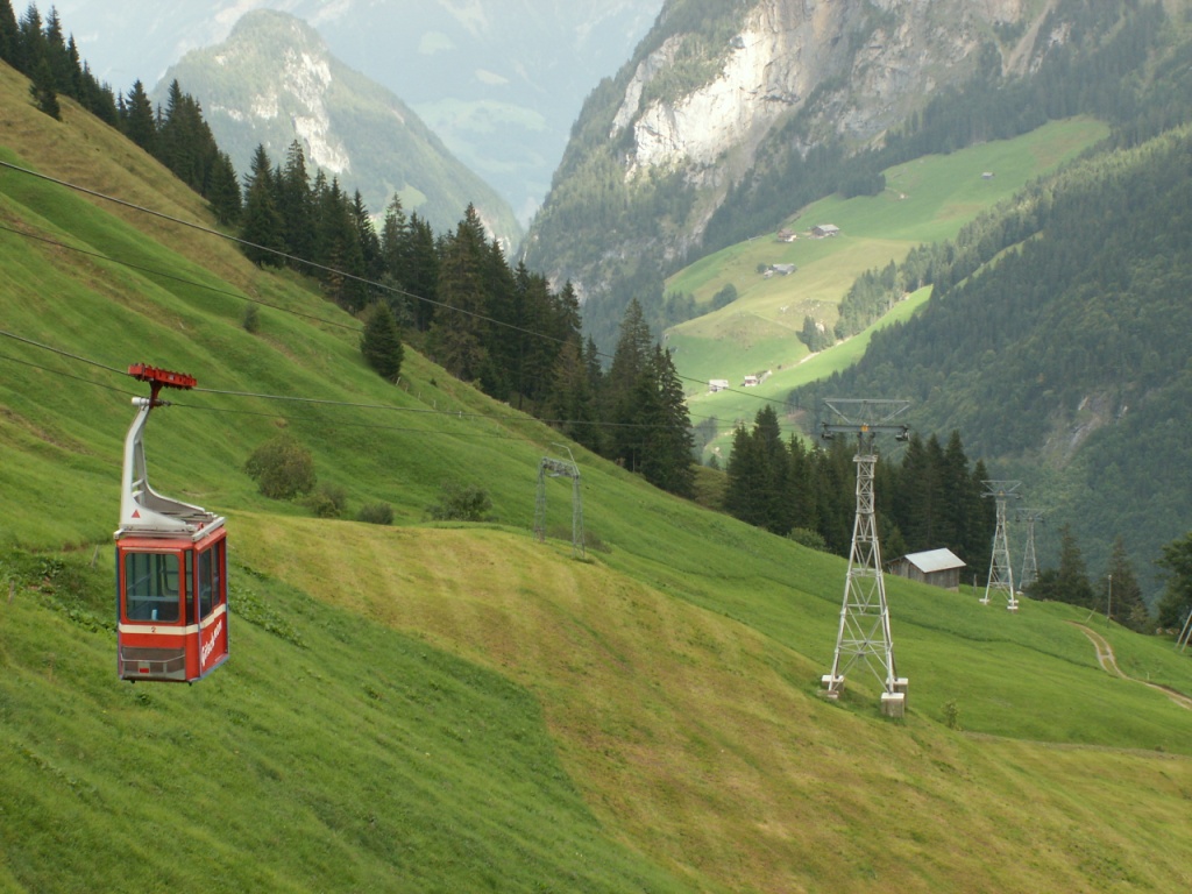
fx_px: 2996
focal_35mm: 87
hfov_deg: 22.5
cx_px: 596
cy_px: 447
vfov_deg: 17.0
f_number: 5
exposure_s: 1/100
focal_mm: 14.47
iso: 50
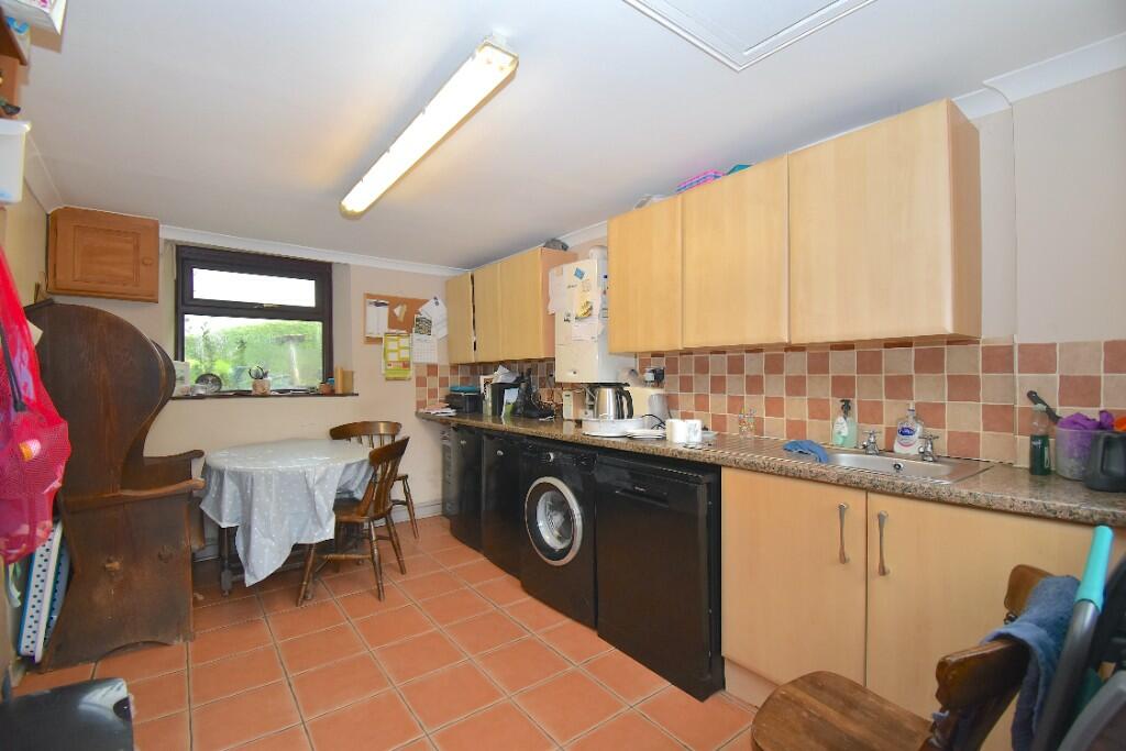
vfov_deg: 77.3
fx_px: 469
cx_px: 563
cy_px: 376
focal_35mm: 15
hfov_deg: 100.4
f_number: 5
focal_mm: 10
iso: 640
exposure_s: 1/200
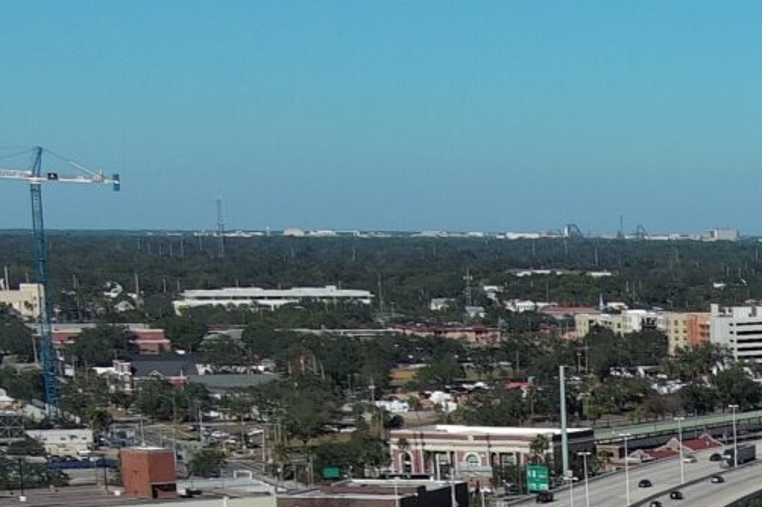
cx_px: 1286
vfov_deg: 8.8
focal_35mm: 148
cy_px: 1012
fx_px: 3131
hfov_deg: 12.8
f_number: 2.8
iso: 101
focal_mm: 10.57
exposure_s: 1/2597
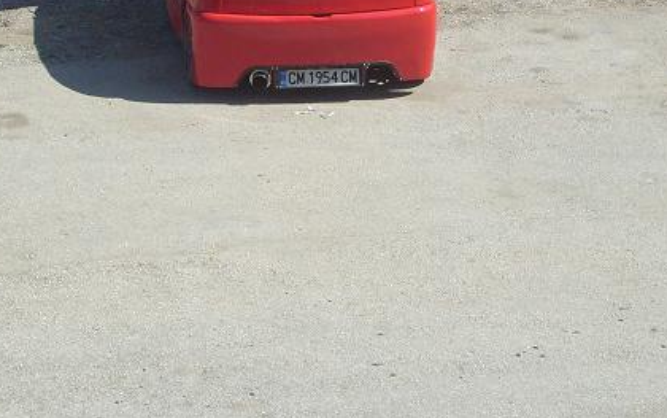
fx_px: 2237
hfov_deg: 16.9
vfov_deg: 10.6
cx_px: 282
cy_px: 89
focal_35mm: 123
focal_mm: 10.3
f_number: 9.1
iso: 80
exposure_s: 1/250
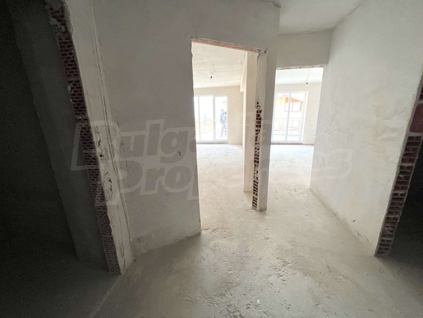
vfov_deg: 89.9
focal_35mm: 13
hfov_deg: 106.2
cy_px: 159
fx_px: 159
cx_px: 212
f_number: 1.8
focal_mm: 1.57
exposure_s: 1/121
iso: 80
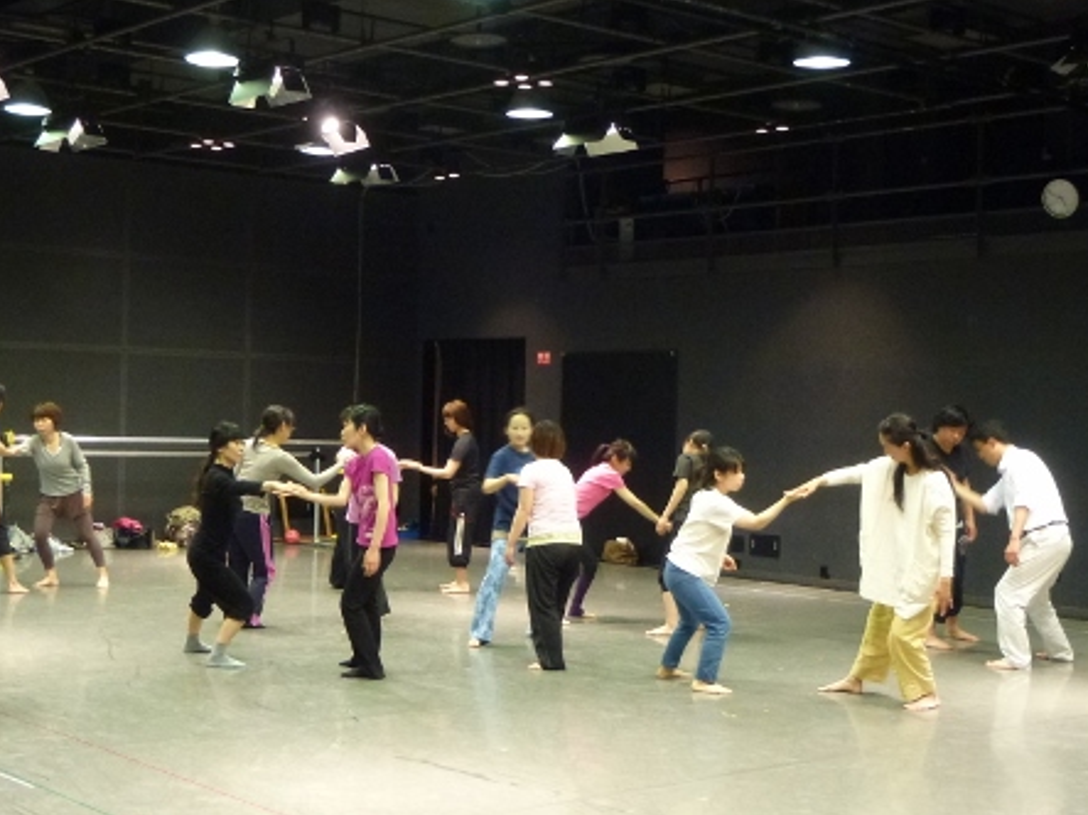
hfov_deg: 36.7
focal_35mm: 52
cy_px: 415
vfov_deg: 28.0
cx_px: 457
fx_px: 1634
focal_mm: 6.4
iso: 400
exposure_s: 1/13
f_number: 3.7
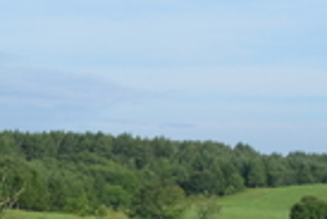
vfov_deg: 10.7
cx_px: 518
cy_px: -31
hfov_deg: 14.8
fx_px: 1156
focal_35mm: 127
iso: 100
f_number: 8
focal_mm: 17
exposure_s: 1/180
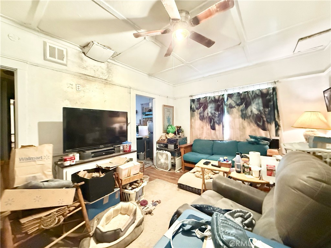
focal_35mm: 14
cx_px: 166
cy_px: 124
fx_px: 134
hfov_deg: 102.1
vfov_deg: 85.7
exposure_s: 1/60
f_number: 2.2
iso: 1250
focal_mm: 2.22
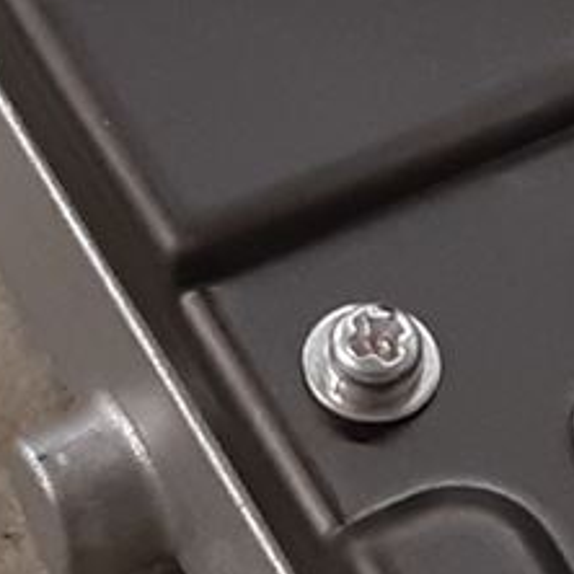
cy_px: 577
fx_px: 3977
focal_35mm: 212
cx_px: 915
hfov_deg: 8.1
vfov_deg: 8.2
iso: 160
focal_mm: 3.93
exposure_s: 1/50
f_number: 1.7
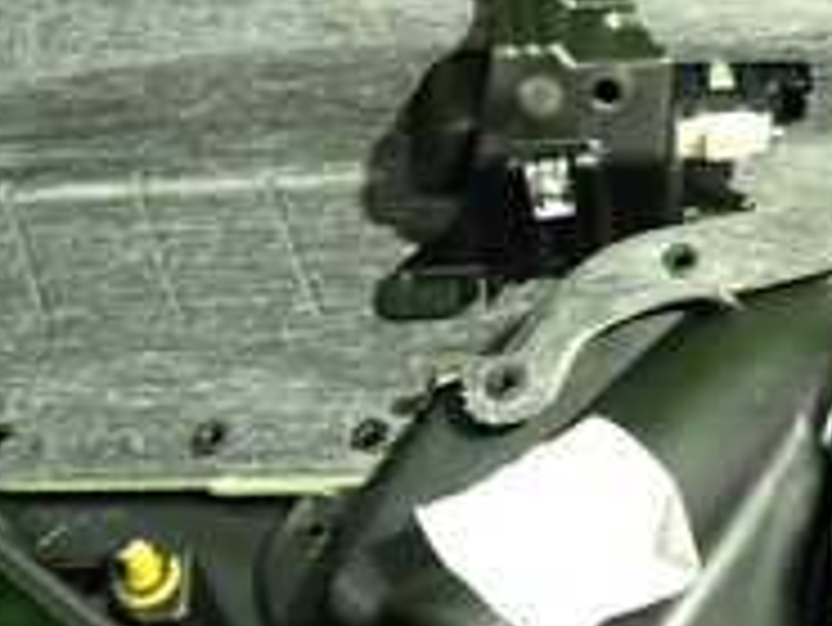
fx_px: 1948
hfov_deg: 23.7
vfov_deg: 18.1
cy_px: 140
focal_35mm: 81
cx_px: 666
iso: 500
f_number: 2
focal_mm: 4.5
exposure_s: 1/30
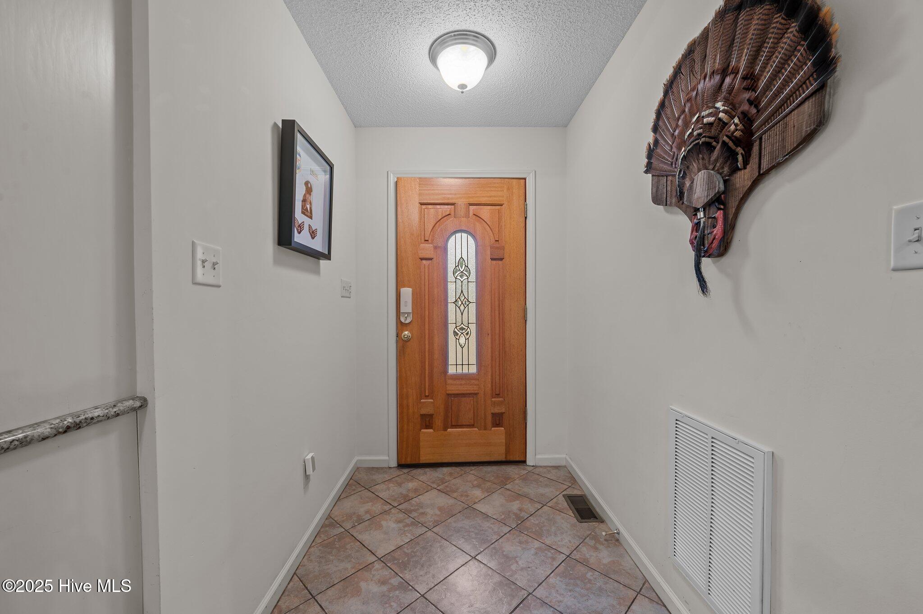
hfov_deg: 104.3
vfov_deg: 81.1
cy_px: 307
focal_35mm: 14
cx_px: 462
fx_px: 359
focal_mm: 14
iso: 250
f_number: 8
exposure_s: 1
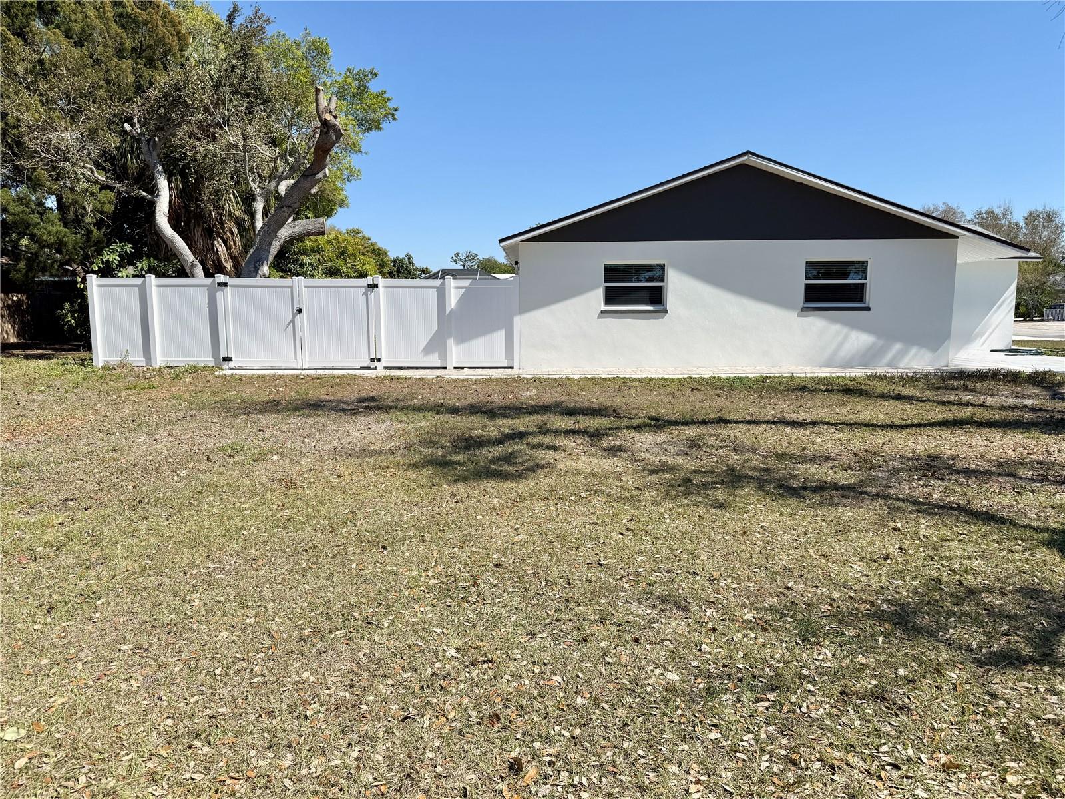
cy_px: 400
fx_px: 738
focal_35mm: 24
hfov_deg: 71.6
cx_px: 532
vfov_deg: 56.8
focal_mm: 6.76
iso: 80
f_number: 1.78
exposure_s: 1/5319
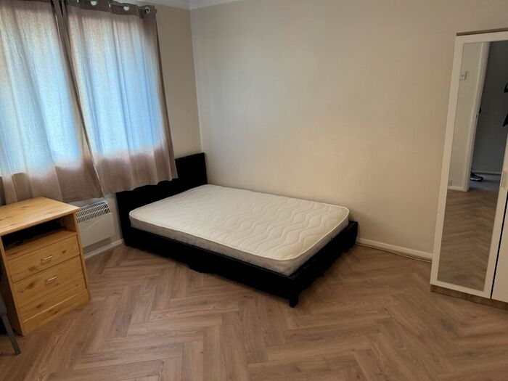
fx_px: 352
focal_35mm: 24
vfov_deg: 56.8
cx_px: 254
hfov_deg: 71.6
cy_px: 190
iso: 200
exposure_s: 1/100
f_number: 1.78
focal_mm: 6.86
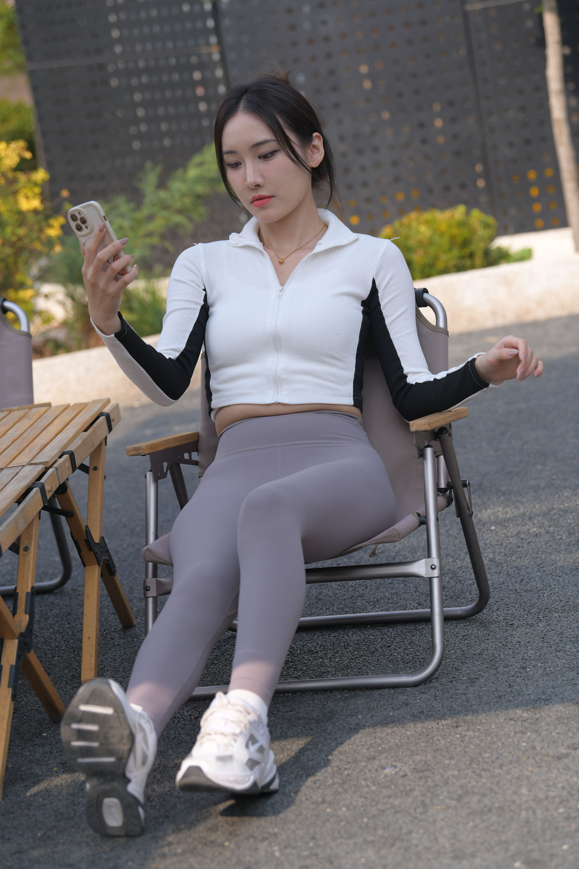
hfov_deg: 11.4
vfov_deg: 17.1
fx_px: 2895
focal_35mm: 120
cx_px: 290
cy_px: 434
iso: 125
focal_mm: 120
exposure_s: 1/640
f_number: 4
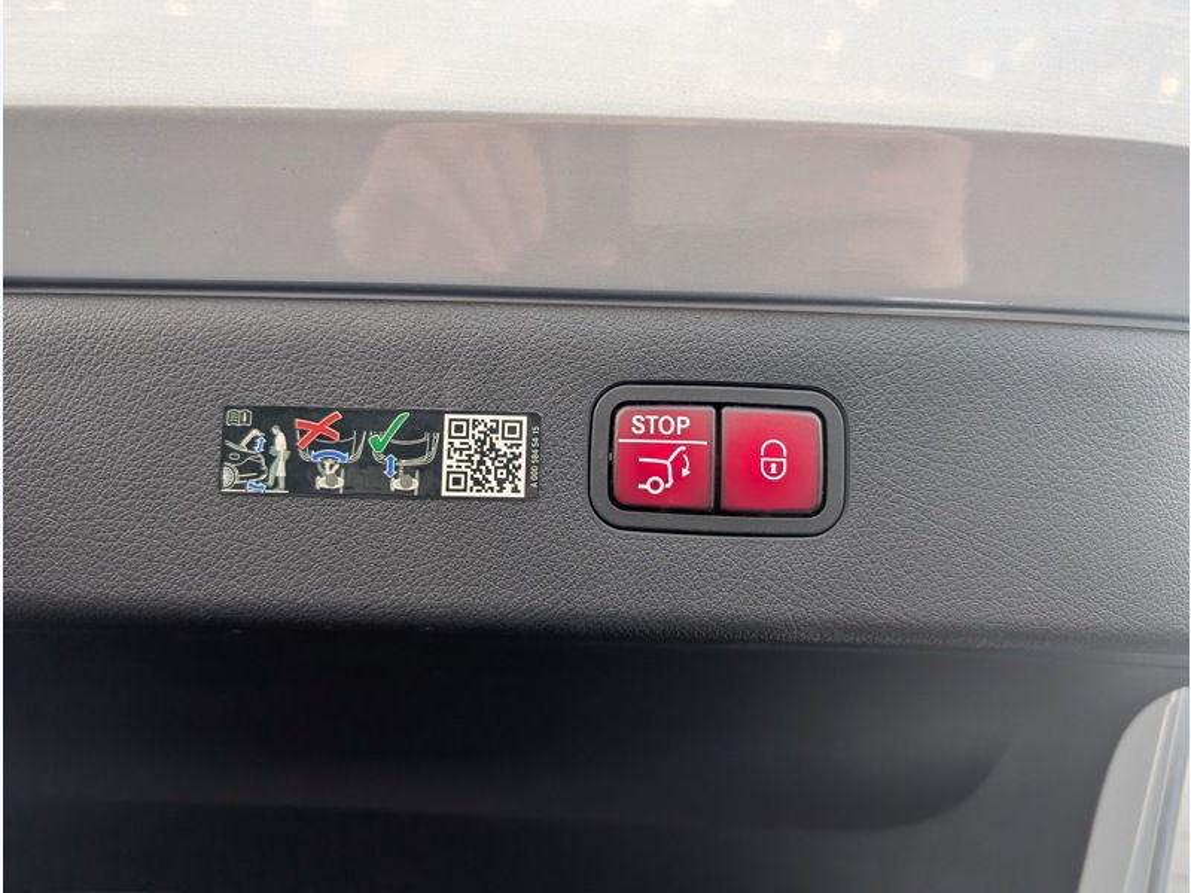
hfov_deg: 71.6
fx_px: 826
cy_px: 446
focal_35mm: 24
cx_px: 596
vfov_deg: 56.8
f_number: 1.68
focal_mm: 6.9
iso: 247
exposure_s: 1/463
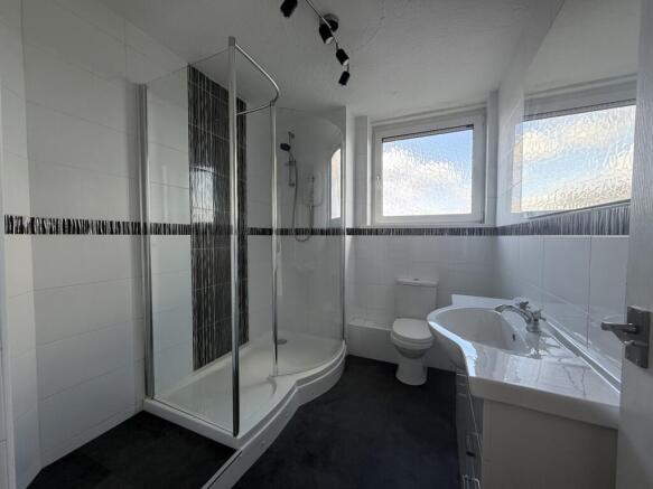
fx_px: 264
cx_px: 326
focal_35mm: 14
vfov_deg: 85.7
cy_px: 244
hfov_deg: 102.1
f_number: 2.2
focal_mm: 2.22
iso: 80
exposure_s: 1/99
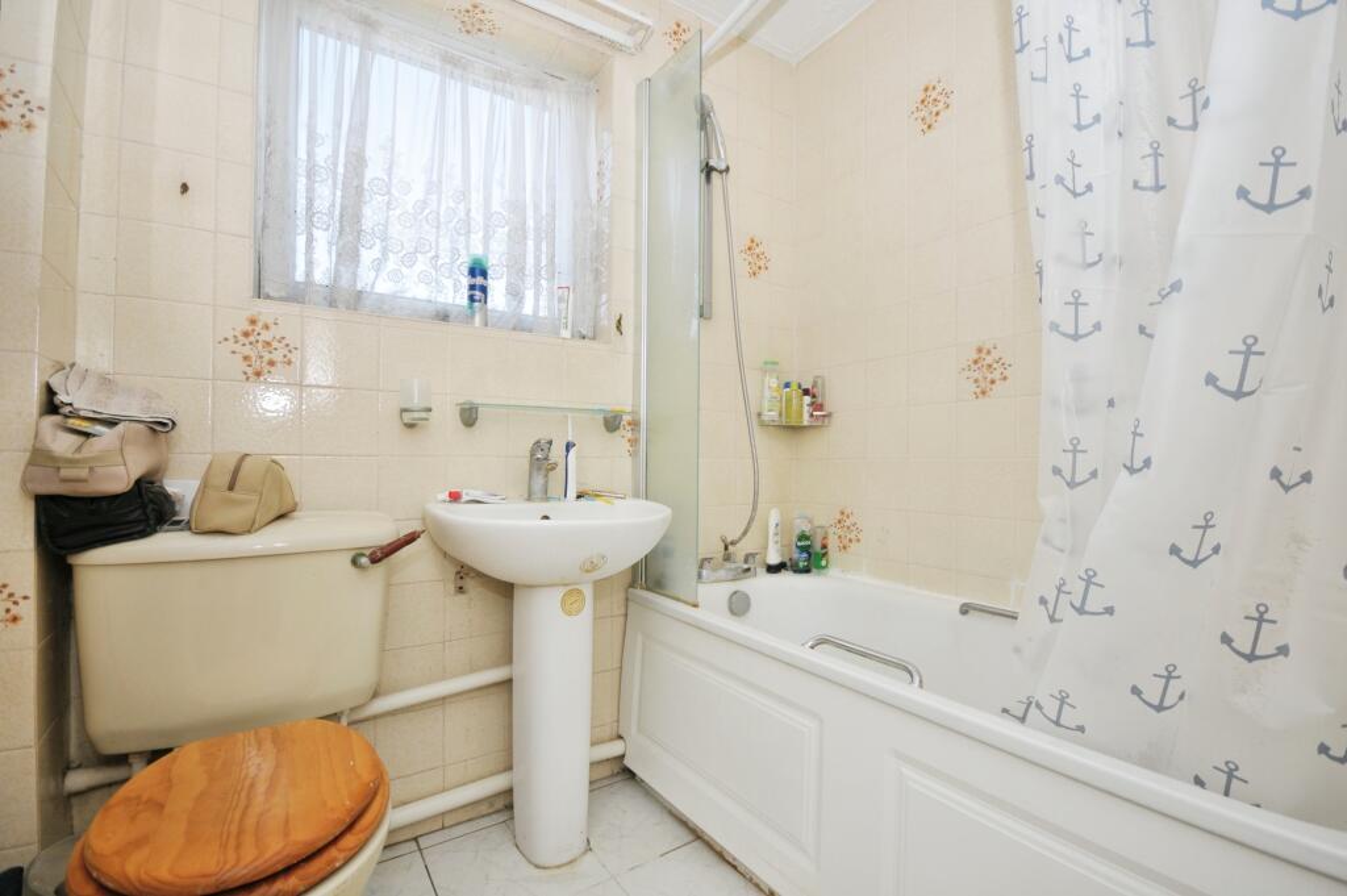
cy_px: 448
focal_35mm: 15
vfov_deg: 77.2
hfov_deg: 100.4
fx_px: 561
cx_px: 674
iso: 200
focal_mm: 10
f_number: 5
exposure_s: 1/60
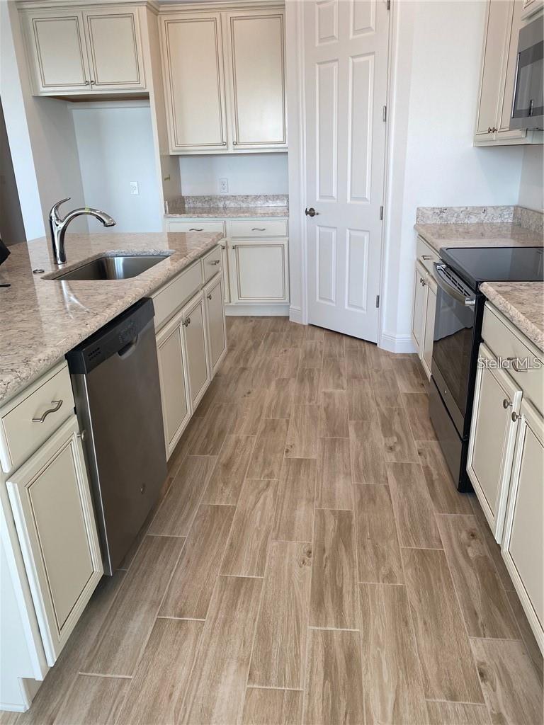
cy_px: 362
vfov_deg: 67.3
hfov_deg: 53.1
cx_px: 272
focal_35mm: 26
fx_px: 545
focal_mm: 4.25
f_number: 1.8
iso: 32
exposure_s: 1/120
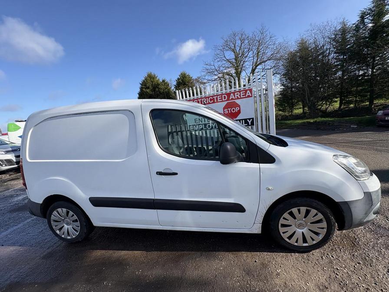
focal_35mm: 14
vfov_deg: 85.7
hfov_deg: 102.1
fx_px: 157
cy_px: 146
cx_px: 194
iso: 50
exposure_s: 1/1143
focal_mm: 2.22
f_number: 2.2
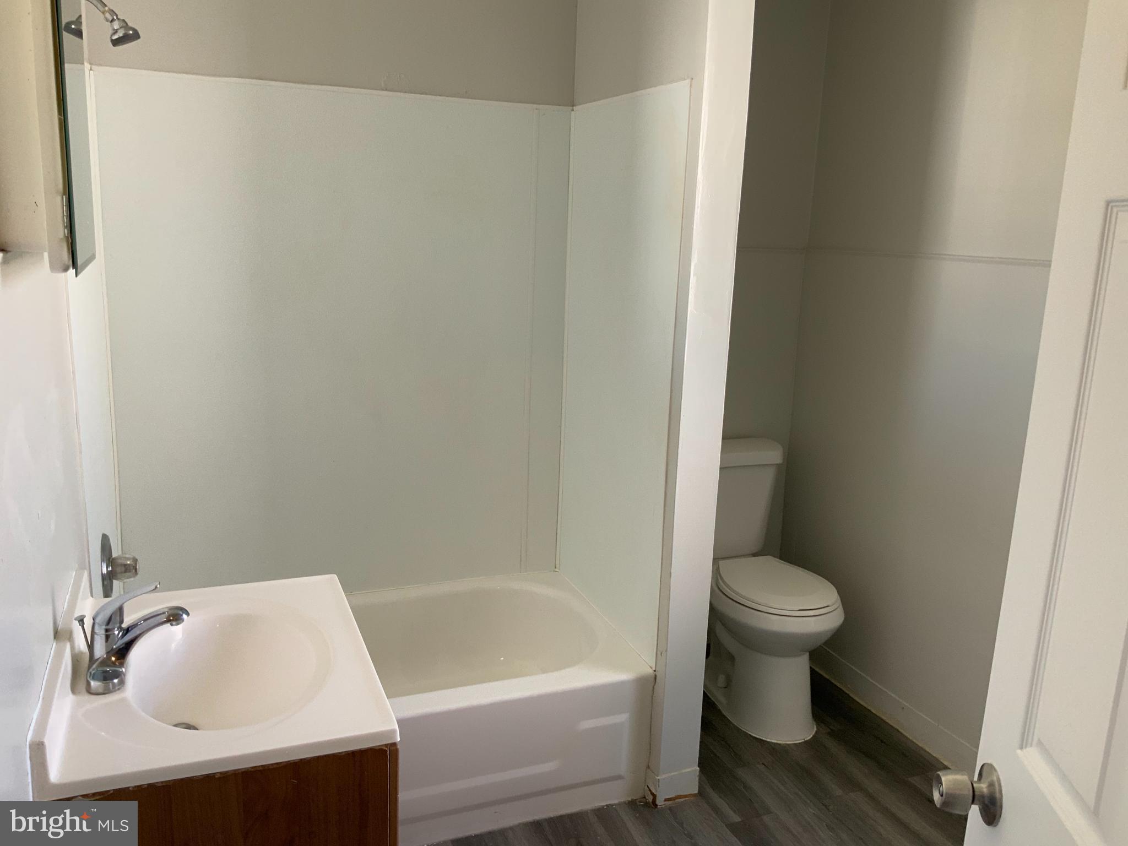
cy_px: 423
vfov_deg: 48.2
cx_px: 564
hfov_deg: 61.7
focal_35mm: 29
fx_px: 945
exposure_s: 1/60
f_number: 1.8
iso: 100
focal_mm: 3
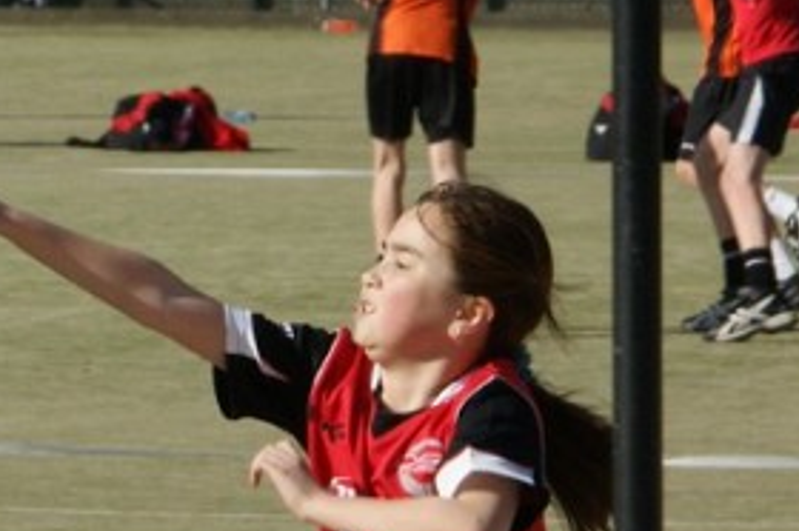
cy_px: 497
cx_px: -211
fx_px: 8446
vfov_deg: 3.6
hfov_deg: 5.4
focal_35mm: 381
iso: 200
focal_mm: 90
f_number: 14
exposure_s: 1/320
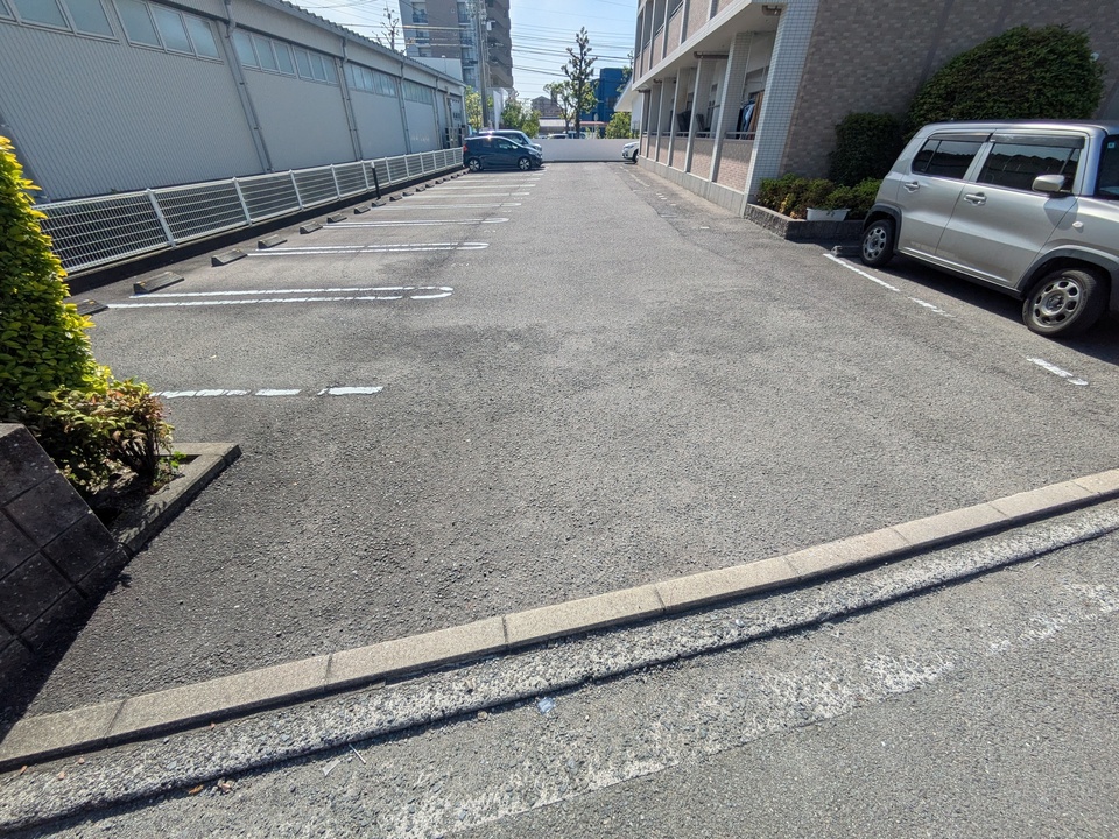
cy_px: 420
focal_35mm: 14
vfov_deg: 85.7
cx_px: 560
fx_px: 453
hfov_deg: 102.1
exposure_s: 1/1887
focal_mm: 1.83
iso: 49
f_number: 2.2
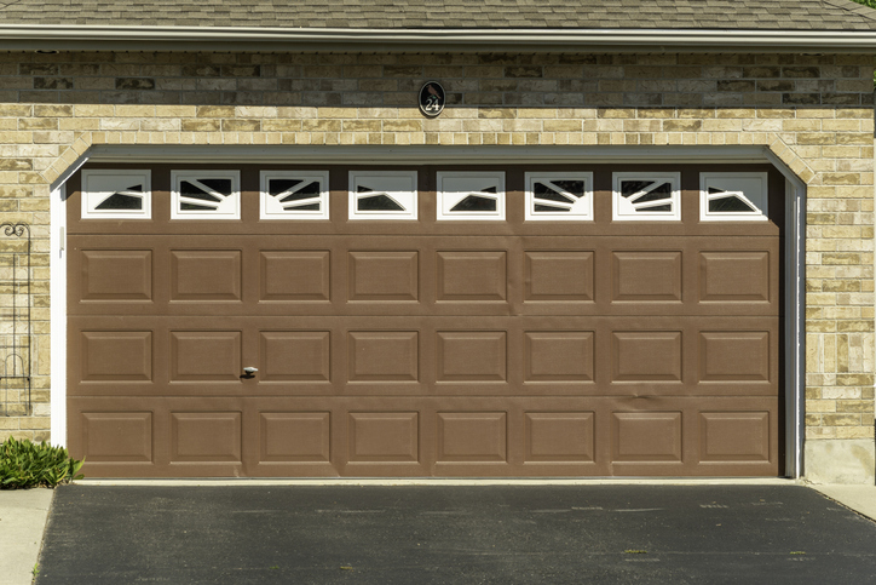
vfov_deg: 10.2
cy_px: 292
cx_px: 438
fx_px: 3285
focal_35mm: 135
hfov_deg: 15.2
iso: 100
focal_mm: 90
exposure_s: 1/125
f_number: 5.6
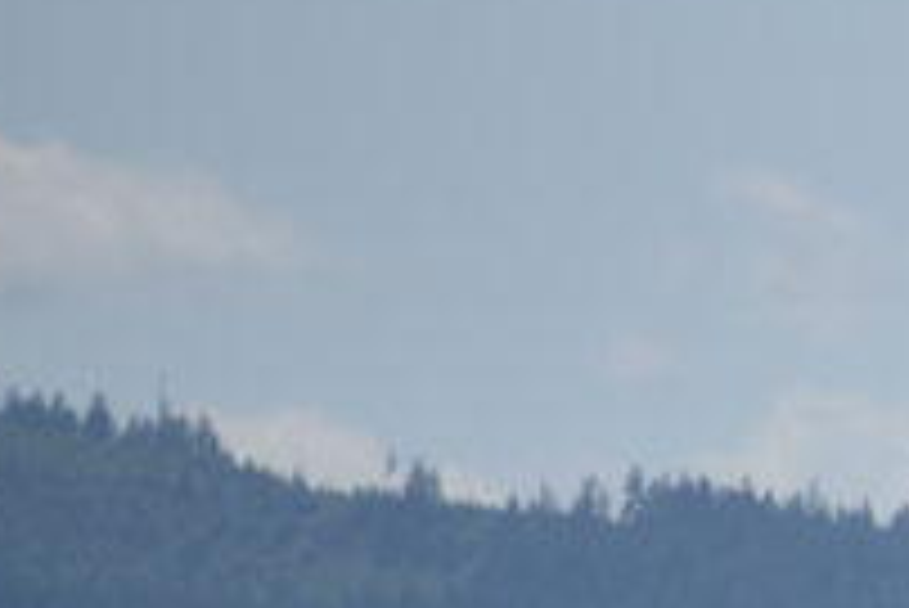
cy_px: 703
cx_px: 2812
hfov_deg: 1.1
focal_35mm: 1900
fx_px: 48008
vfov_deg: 0.7
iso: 100
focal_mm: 300
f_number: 6.3
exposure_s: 1/640
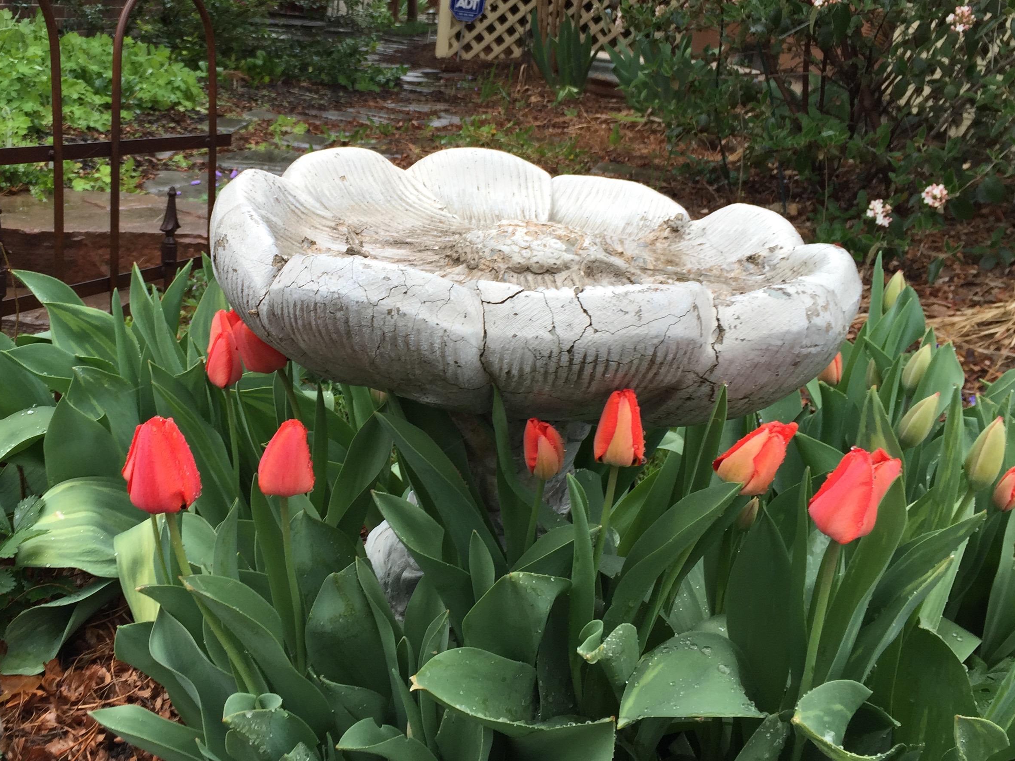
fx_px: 1173
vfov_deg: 35.8
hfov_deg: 46.2
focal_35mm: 40
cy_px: 291
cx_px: 361
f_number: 2.2
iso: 32
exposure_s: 1/190
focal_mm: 4.15
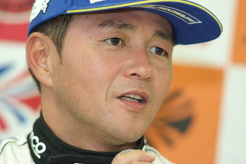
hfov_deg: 7.6
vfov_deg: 5.1
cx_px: 123
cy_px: 82
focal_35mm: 270
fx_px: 1845
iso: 800
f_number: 2.8
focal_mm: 180
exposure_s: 1/125
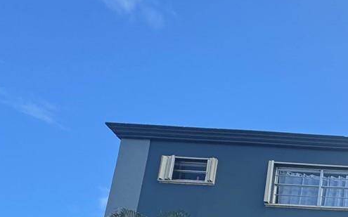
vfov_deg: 20.2
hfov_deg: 28.6
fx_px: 455
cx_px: 511
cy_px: 380
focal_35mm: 48
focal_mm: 2.22
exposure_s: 1/357
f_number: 2.2
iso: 40
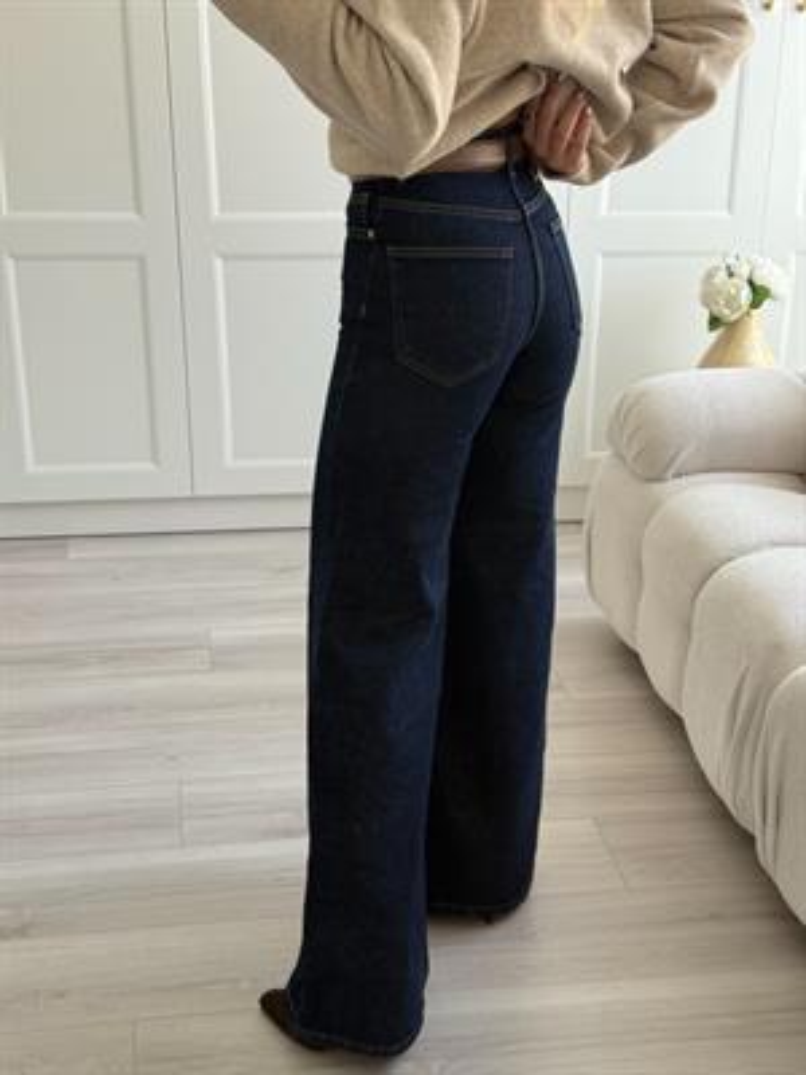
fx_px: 1490
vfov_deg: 39.7
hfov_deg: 30.3
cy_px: 538
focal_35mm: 48
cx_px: 403
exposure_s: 1/70
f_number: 1.78
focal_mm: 6.76
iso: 100
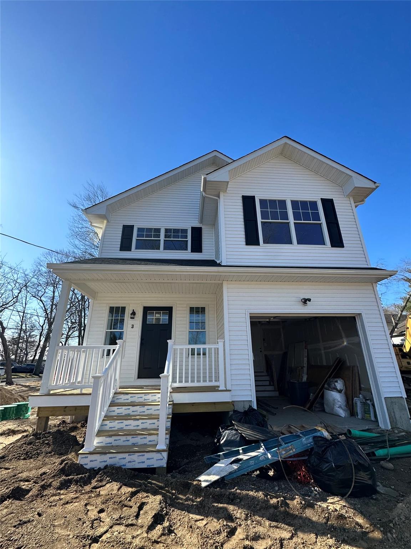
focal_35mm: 14
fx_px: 222
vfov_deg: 102.1
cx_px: 206
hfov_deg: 85.7
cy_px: 274
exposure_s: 1/932
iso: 40
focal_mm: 2.22
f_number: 2.2
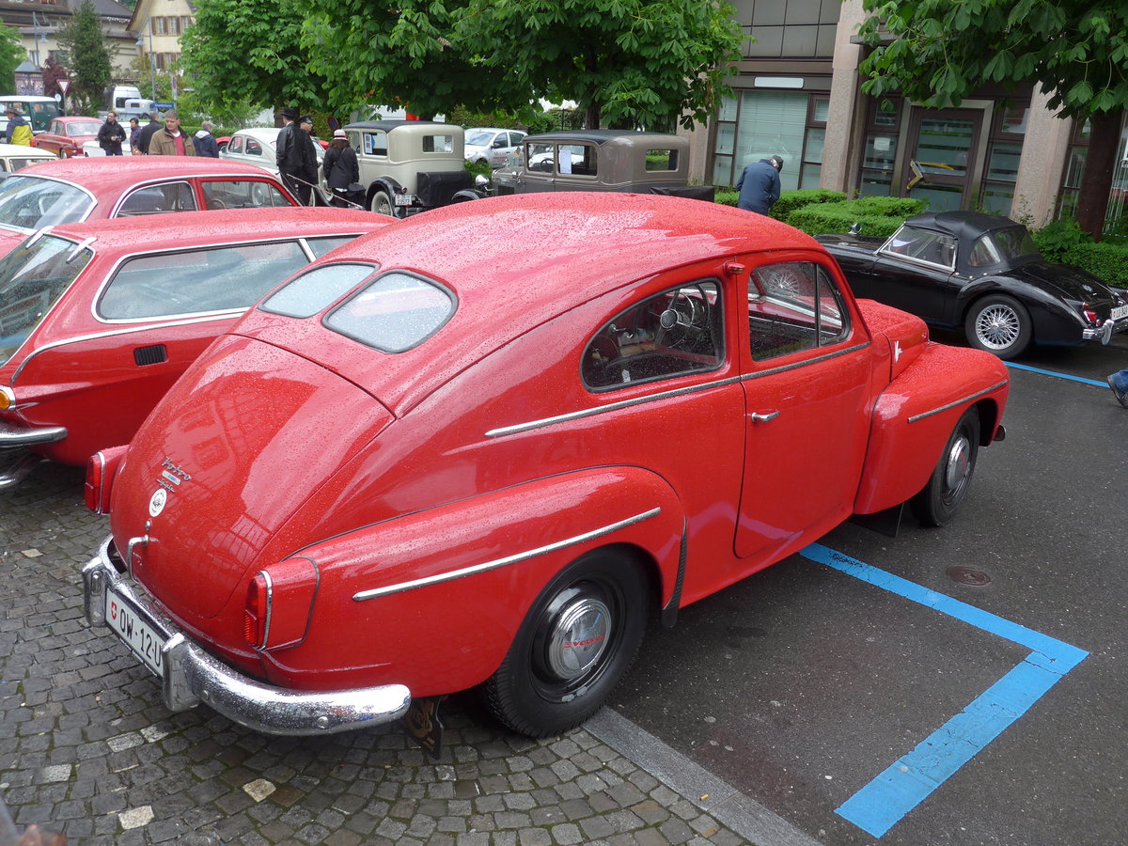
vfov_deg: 48.2
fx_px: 945
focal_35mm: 29
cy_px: 423
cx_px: 564
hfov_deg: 61.7
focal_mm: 6
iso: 80
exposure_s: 1/320
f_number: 2.8
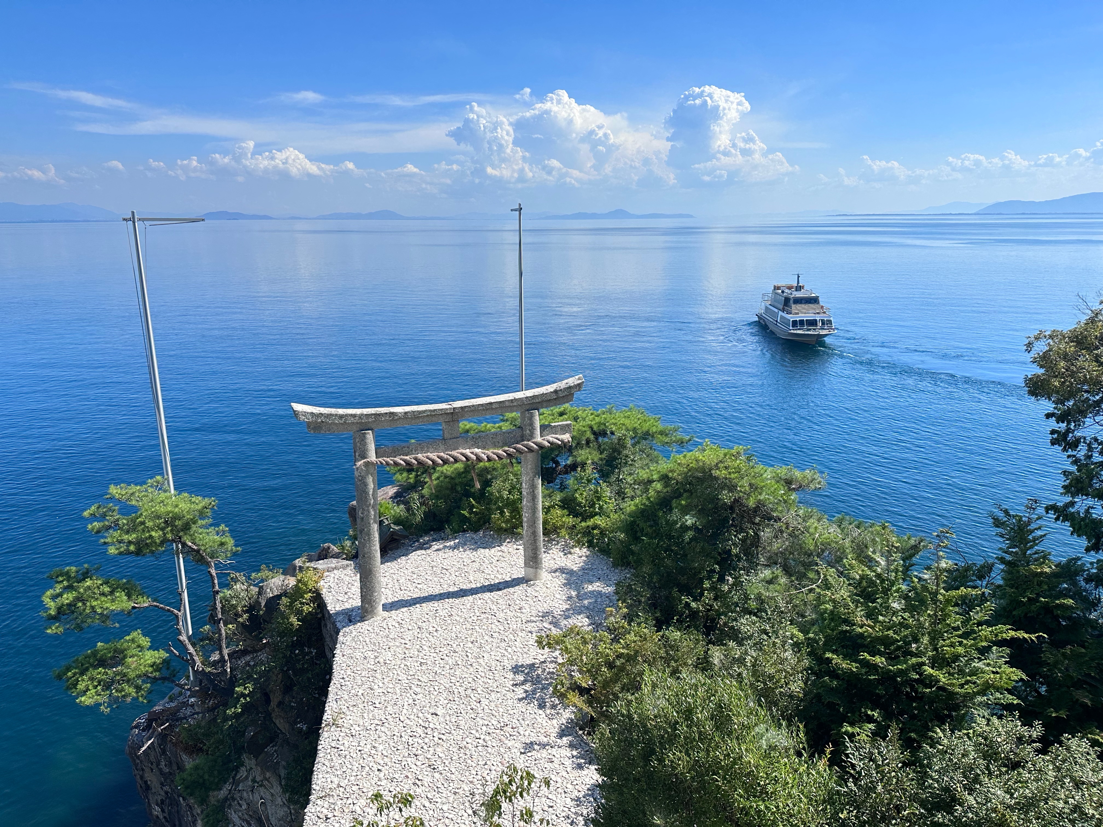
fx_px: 765
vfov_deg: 56.8
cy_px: 414
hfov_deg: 71.6
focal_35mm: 24
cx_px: 552
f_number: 1.78
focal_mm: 6.86
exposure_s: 1/5000
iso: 80
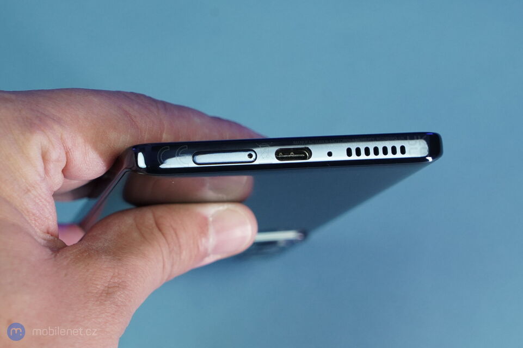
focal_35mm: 70
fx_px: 1017
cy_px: 174
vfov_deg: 19.4
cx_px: 262
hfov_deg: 28.9
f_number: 8
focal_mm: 70
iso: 2500
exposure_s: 1/160
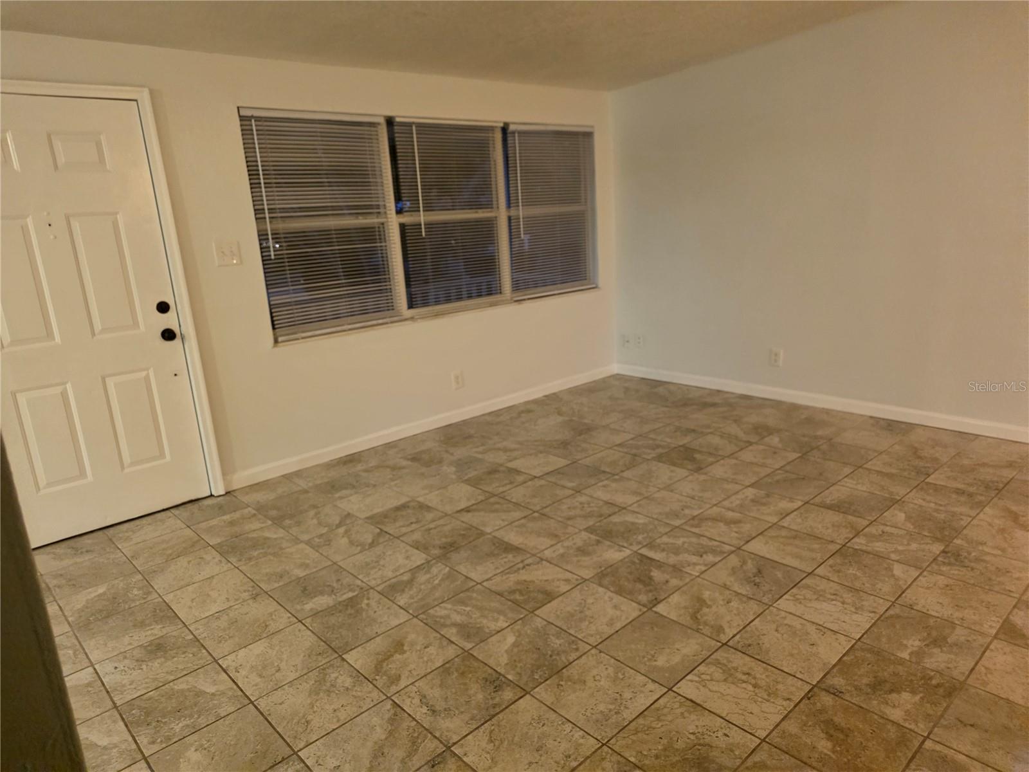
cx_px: 514
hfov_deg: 73.9
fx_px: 684
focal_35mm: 23
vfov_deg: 58.9
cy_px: 386
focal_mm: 6.25
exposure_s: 1/120
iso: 1600
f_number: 1.7
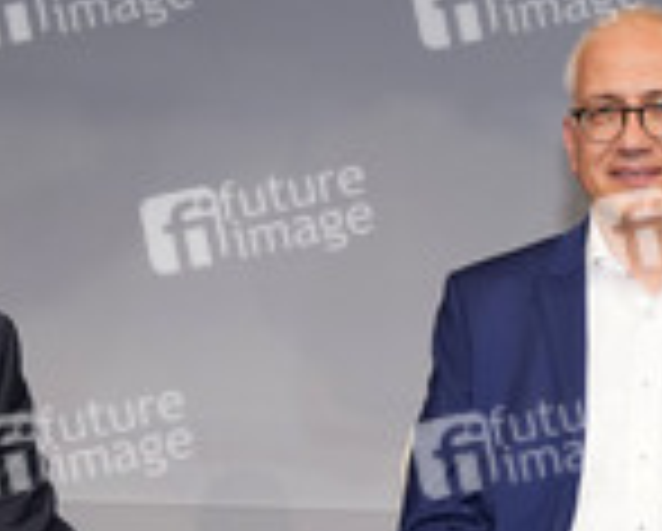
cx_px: 137
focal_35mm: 92
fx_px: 1805
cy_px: 558
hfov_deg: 20.6
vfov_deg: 16.3
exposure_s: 1/160
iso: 2000
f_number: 5
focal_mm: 32
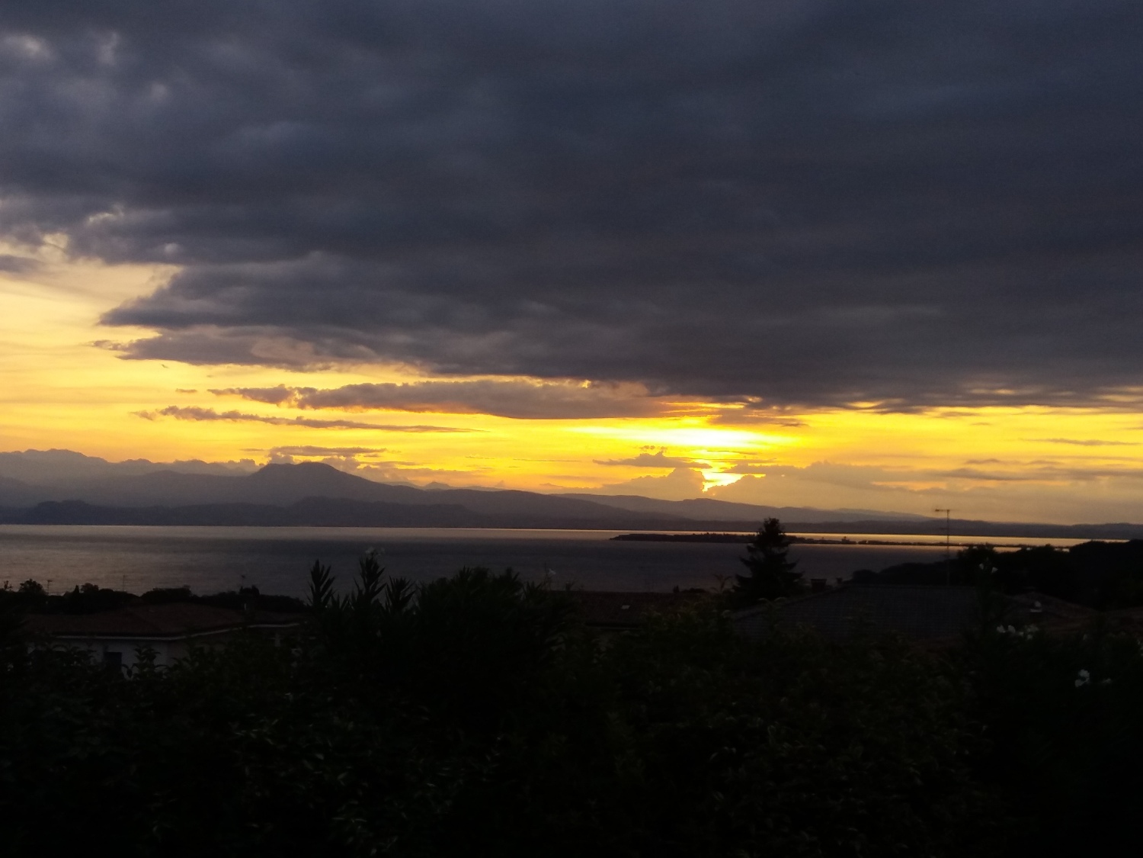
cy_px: 429
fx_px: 925
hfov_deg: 63.4
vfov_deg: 49.7
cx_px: 572
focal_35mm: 28
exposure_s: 1/121
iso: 64
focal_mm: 3.7
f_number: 1.9
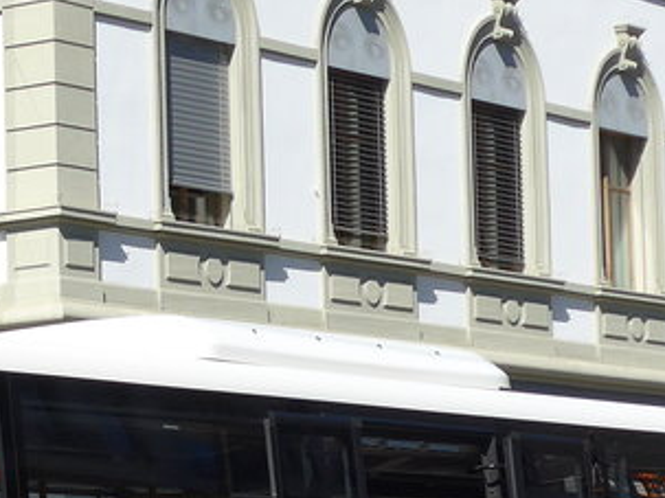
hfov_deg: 10.8
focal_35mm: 182
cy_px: 509
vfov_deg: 8.1
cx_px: 37
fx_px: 3495
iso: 80
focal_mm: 9.5
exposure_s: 1/2000
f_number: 3
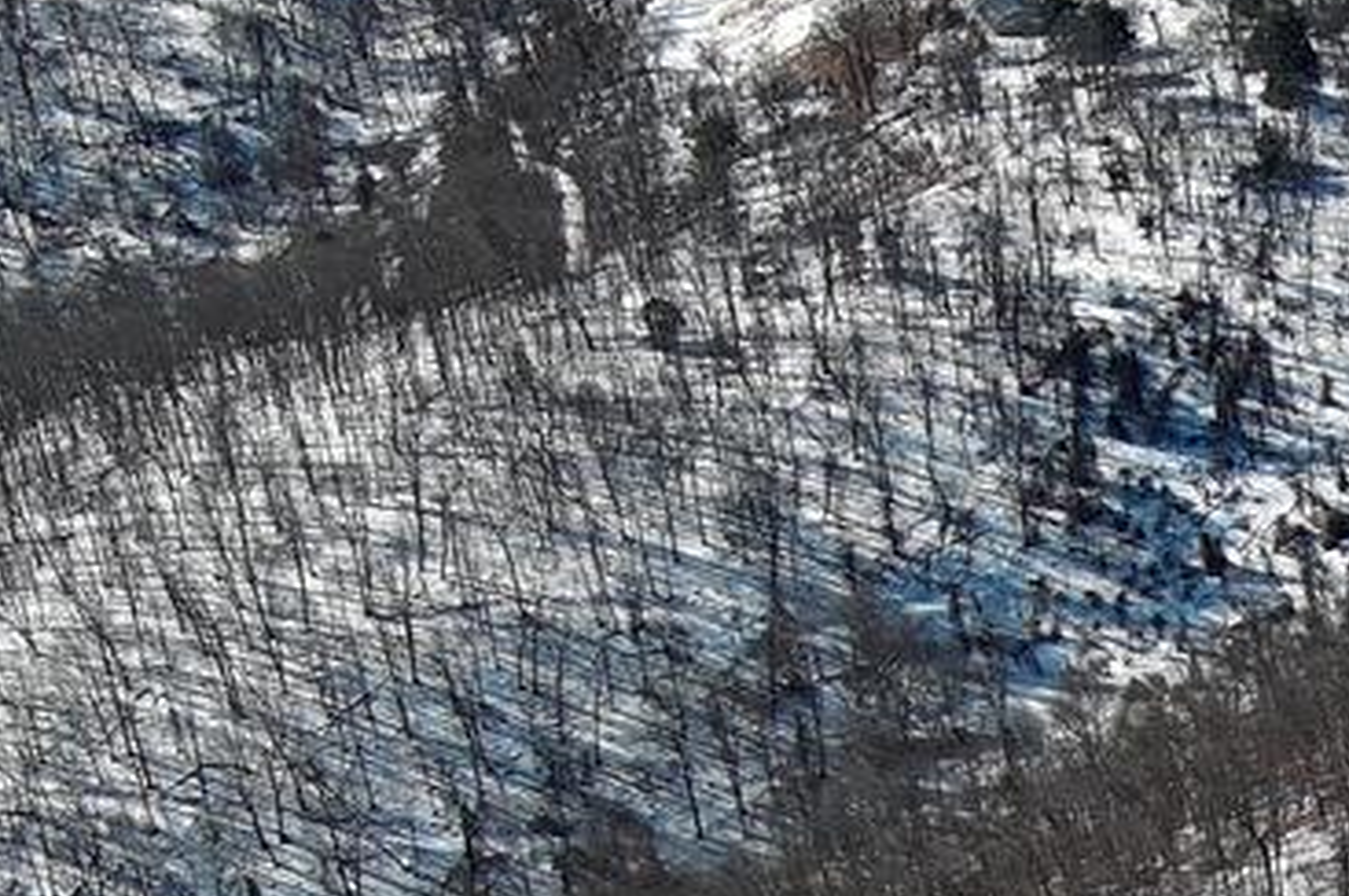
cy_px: 1511
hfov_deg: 11.8
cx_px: 2375
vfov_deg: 8.2
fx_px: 6065
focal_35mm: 162
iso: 100
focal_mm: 10.57
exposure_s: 1/1300
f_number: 2.8
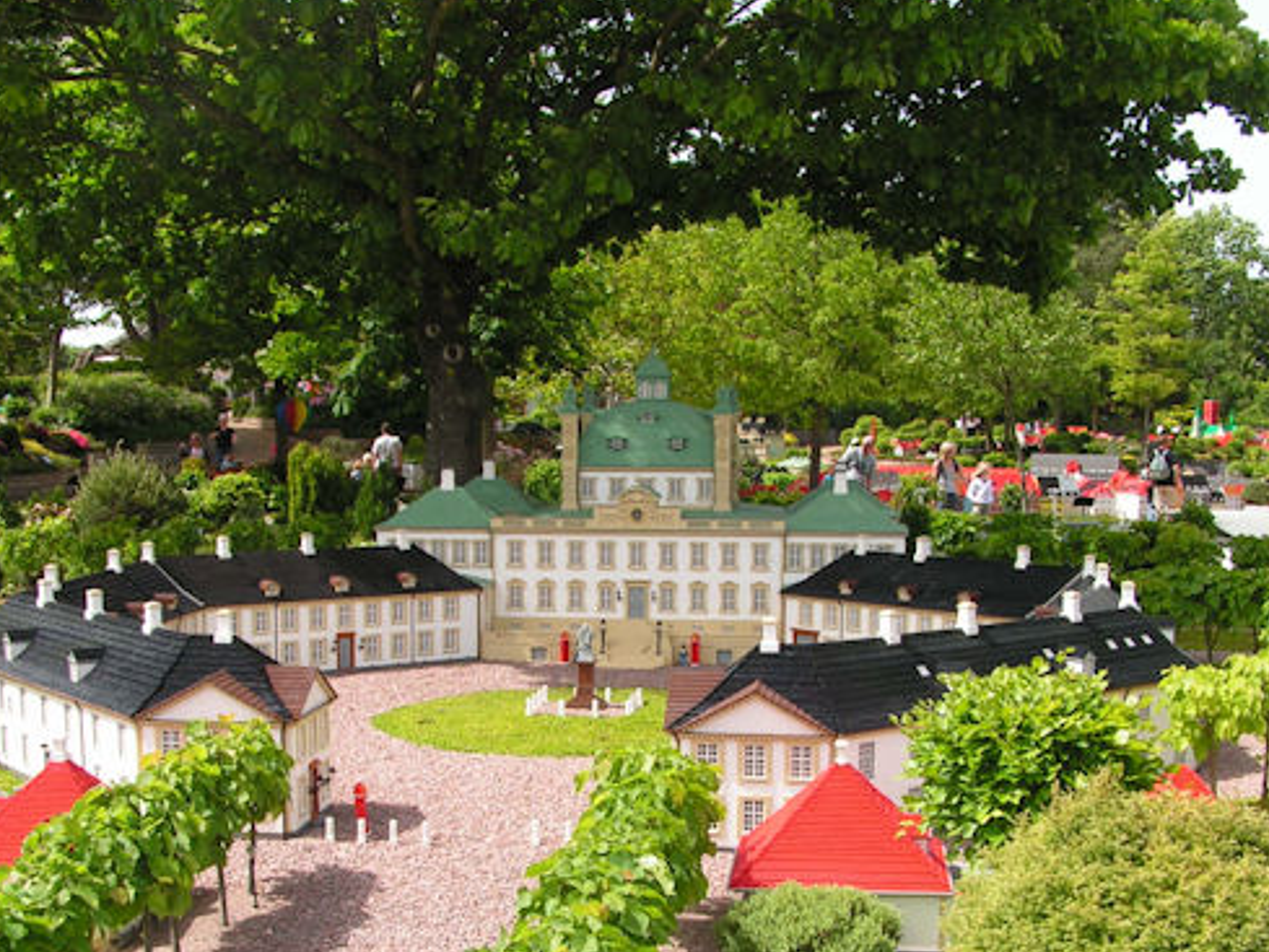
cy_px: 603
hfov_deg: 36.2
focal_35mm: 53
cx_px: 644
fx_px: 1943
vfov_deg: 27.4
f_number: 5.6
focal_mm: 6.3
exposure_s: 1/125
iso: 50
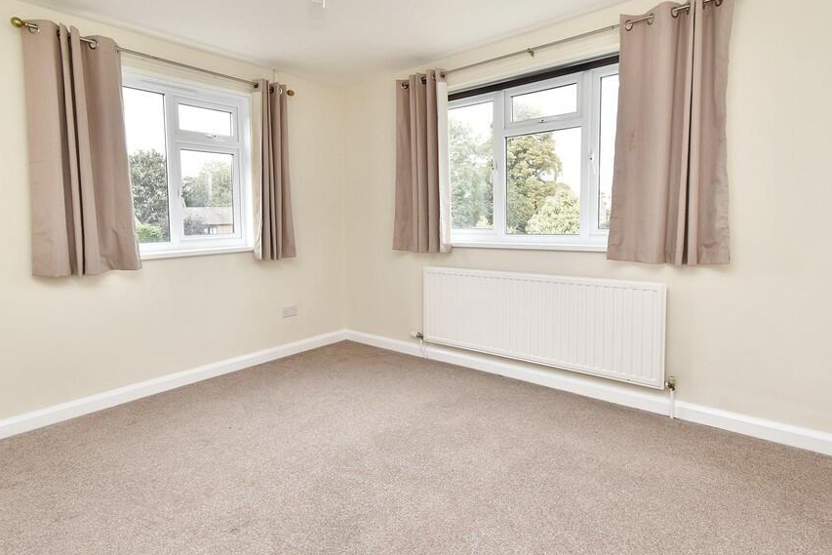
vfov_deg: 67.3
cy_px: 251
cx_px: 369
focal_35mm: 18
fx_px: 416
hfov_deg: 89.6
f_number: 7.1
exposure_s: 1/80
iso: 800
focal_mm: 10
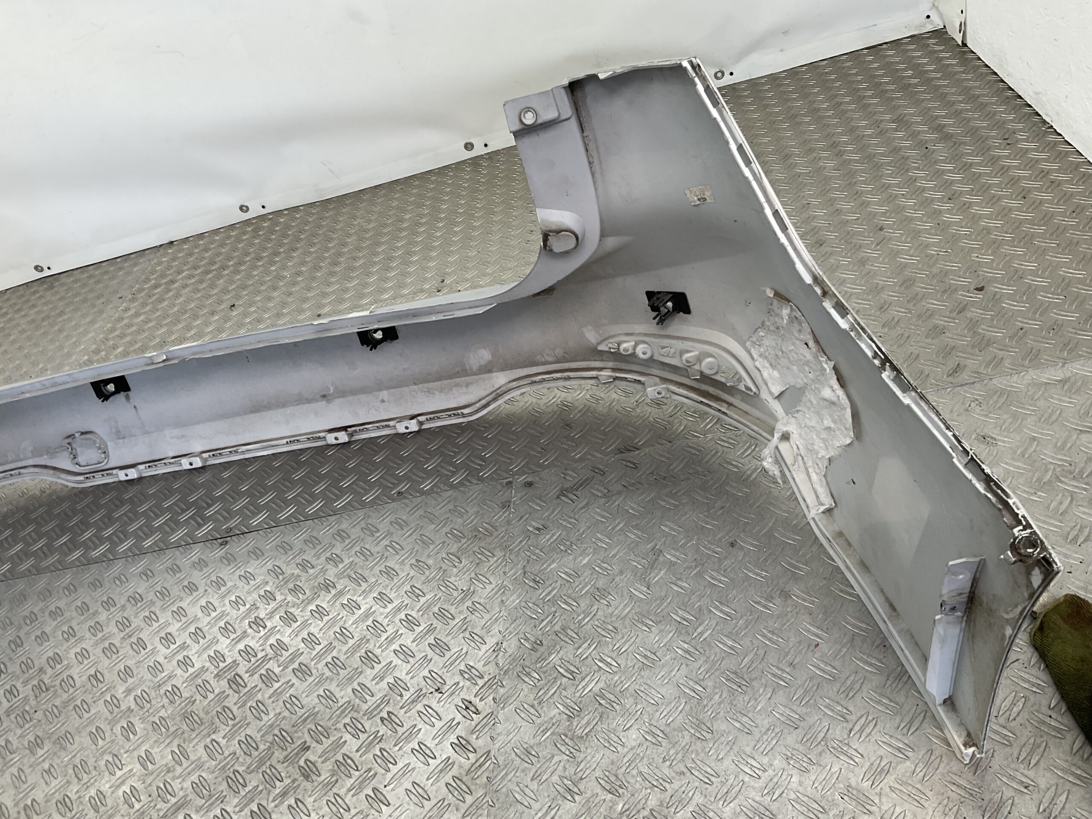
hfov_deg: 61.7
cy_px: 410
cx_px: 546
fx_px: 915
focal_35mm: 29
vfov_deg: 48.2
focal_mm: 3
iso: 20
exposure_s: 1/120
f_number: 1.8
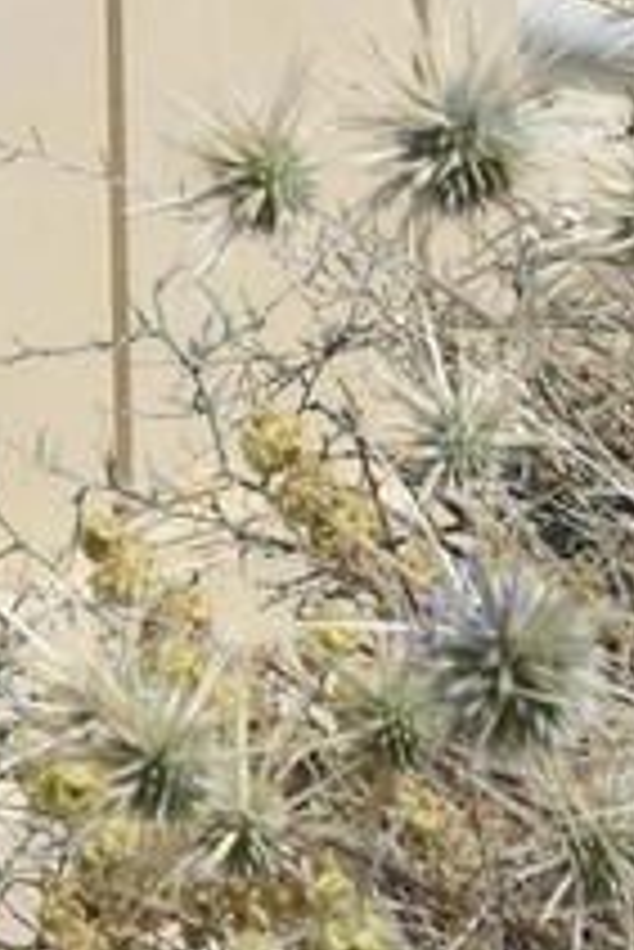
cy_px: -2611
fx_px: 11999
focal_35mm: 455
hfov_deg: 3.0
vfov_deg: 4.2
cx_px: -1403
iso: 100
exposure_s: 1/200
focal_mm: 60
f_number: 11
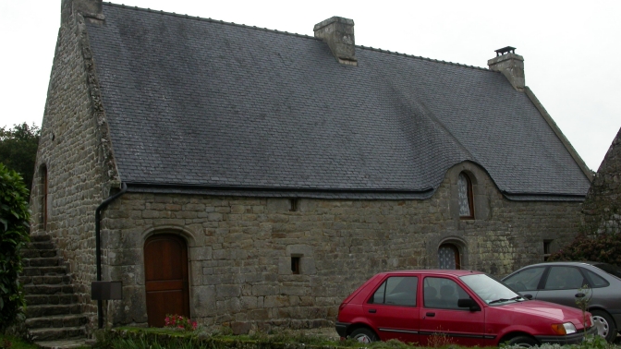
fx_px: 692
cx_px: 309
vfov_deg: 28.3
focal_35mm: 42
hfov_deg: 48.4
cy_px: 158
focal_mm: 7.85
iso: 100
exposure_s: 1/238
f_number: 6
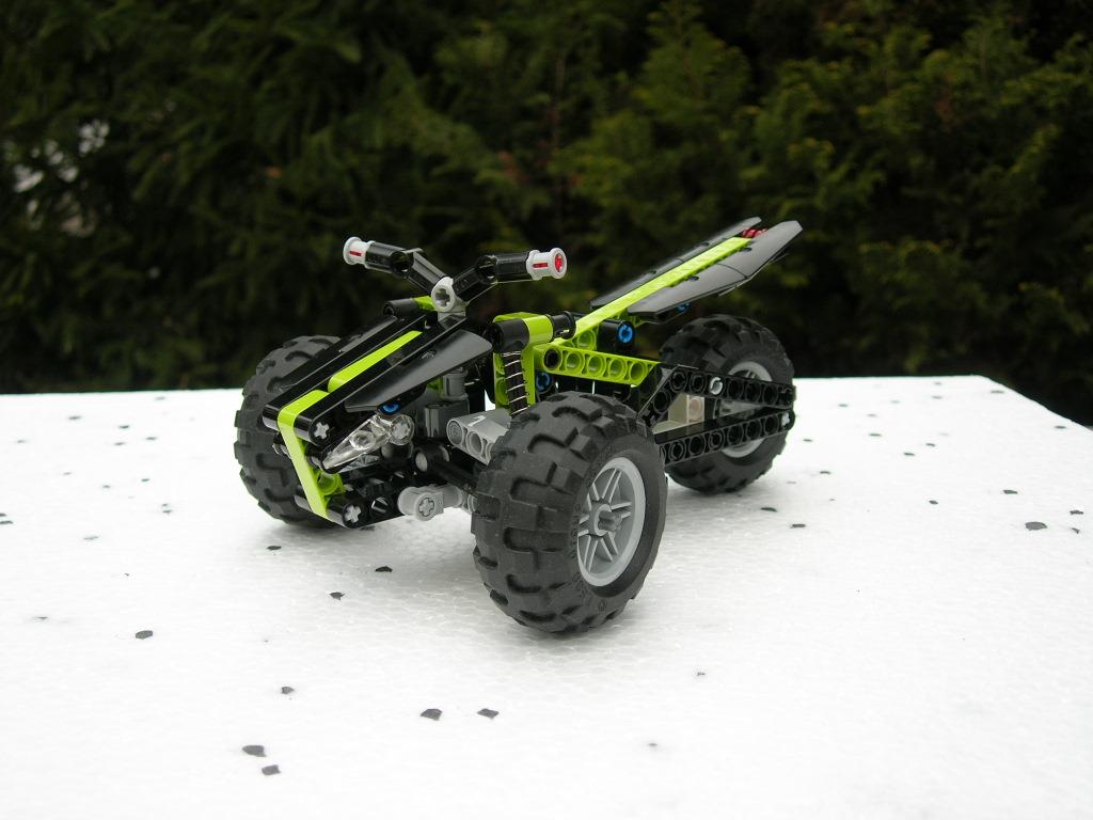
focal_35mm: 41
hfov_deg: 45.8
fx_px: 1295
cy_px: 410
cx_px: 546
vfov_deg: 35.1
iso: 64
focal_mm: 8.5
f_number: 2.9
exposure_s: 1/56
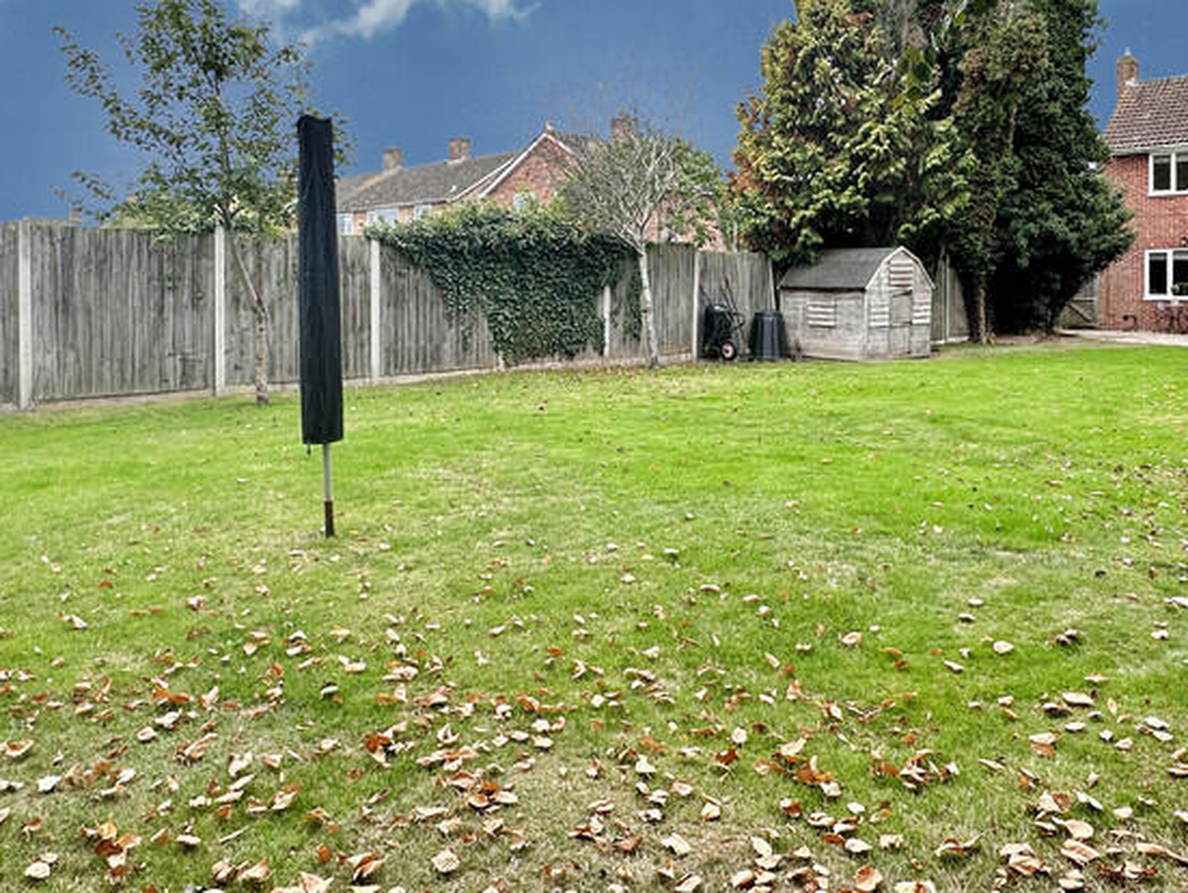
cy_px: 496
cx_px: 634
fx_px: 893
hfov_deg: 67.2
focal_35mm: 26
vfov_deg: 53.0
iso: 50
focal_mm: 2.22
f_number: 2.2
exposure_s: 1/99
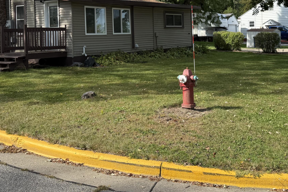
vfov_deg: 29.7
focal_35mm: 44
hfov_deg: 44.4
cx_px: 163
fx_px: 352
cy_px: 33
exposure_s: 1/2110
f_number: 1.78
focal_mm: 6.76
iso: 100
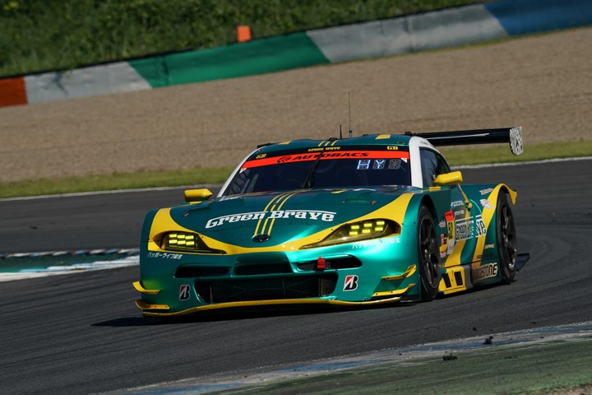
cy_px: 198
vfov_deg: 3.4
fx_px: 6577
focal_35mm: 400
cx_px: 296
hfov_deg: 5.2
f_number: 11
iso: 200
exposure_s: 1/640
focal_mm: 400
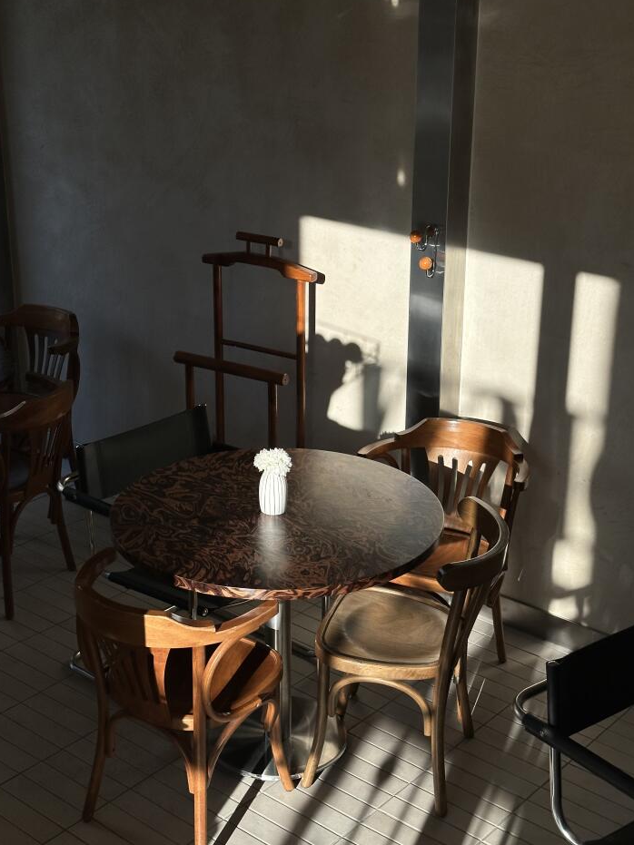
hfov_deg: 26.5
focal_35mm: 55
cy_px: 429
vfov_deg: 34.9
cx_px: 338
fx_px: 1343
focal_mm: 6.86
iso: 64
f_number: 1.78
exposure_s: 1/2890
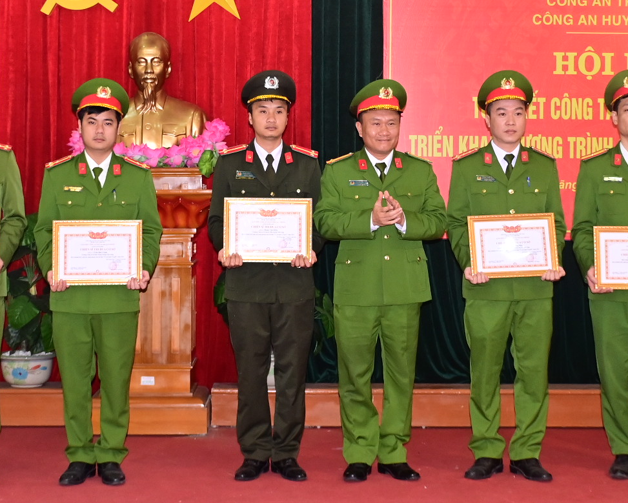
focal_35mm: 74
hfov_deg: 25.7
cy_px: 202
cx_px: 310
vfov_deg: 20.7
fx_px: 1376
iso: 1600
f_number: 3.8
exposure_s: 1/200
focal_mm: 26
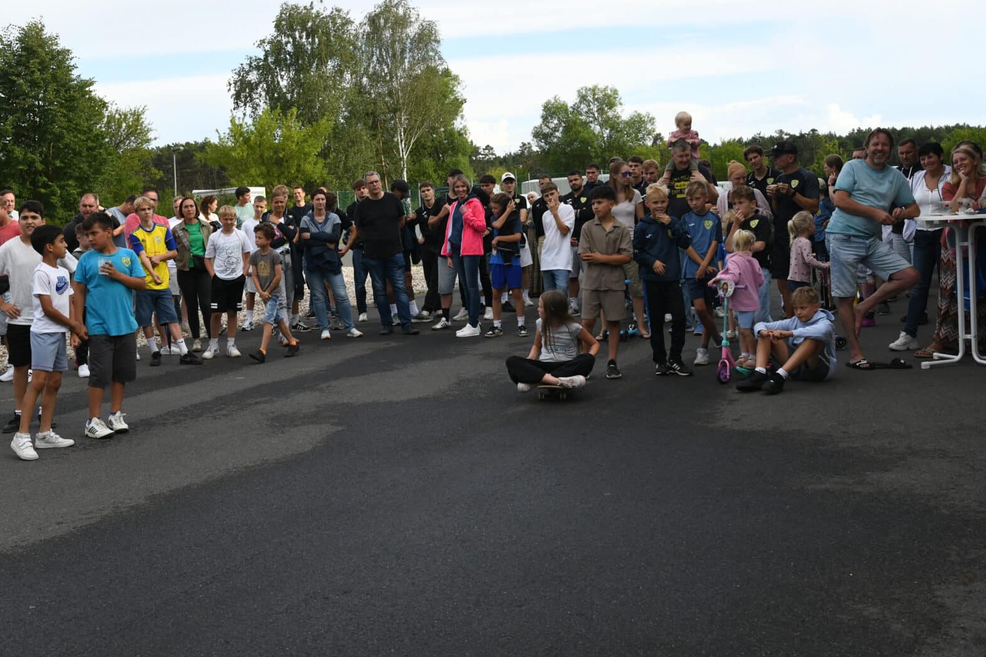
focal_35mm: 42
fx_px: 1150
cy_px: 268
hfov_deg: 46.3
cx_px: 423
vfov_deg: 31.8
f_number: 7.1
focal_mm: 32
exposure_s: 1/1600
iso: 1250
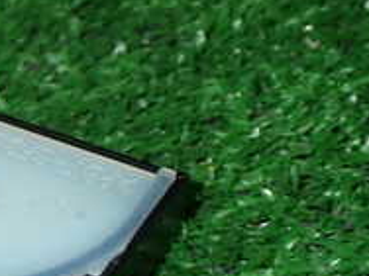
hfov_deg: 14.2
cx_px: -157
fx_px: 1396
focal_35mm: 131
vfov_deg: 11.3
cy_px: 166
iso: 200
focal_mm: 7.31
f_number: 8
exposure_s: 1/40
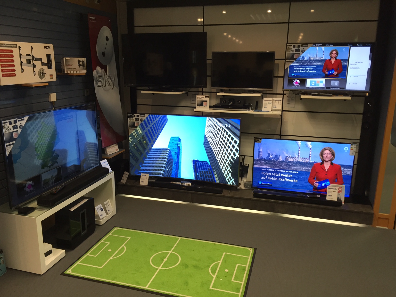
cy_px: 148
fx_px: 332
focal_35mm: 29
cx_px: 198
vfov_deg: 48.2
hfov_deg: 61.7
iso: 64
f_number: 2.2
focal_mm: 4.15
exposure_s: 1/33
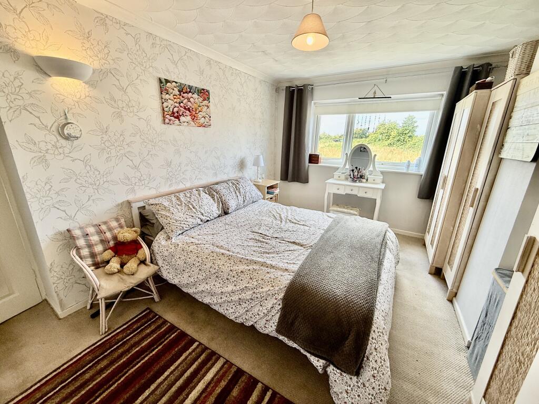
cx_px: 270
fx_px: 218
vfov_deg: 85.7
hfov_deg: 102.1
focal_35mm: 14
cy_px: 202
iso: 80
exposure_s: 1/100
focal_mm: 2.22
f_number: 2.2
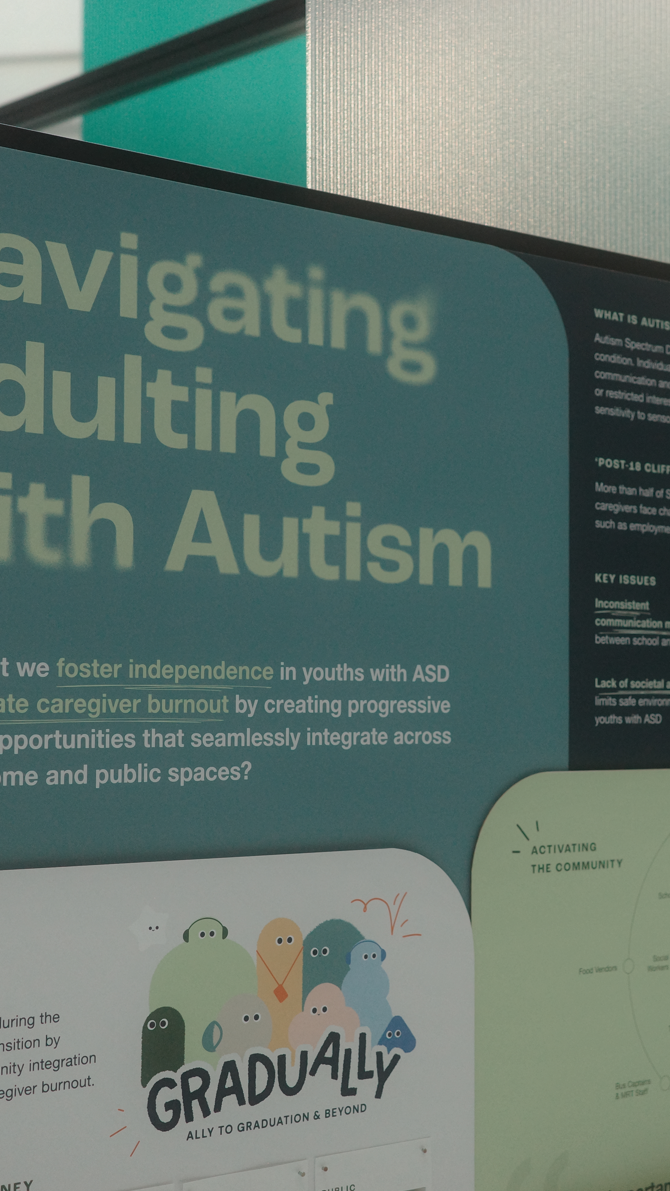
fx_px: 1989
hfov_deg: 19.0
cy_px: 596
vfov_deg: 33.3
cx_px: 511
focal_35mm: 63
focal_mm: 26
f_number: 2.8
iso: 1000
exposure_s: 1/160
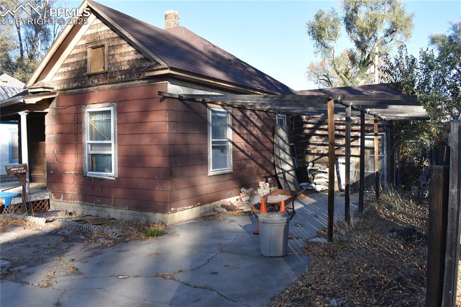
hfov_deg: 61.9
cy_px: 154
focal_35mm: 30
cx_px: 230
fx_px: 384
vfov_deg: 43.6
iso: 800
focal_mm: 20
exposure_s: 1/400
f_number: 11
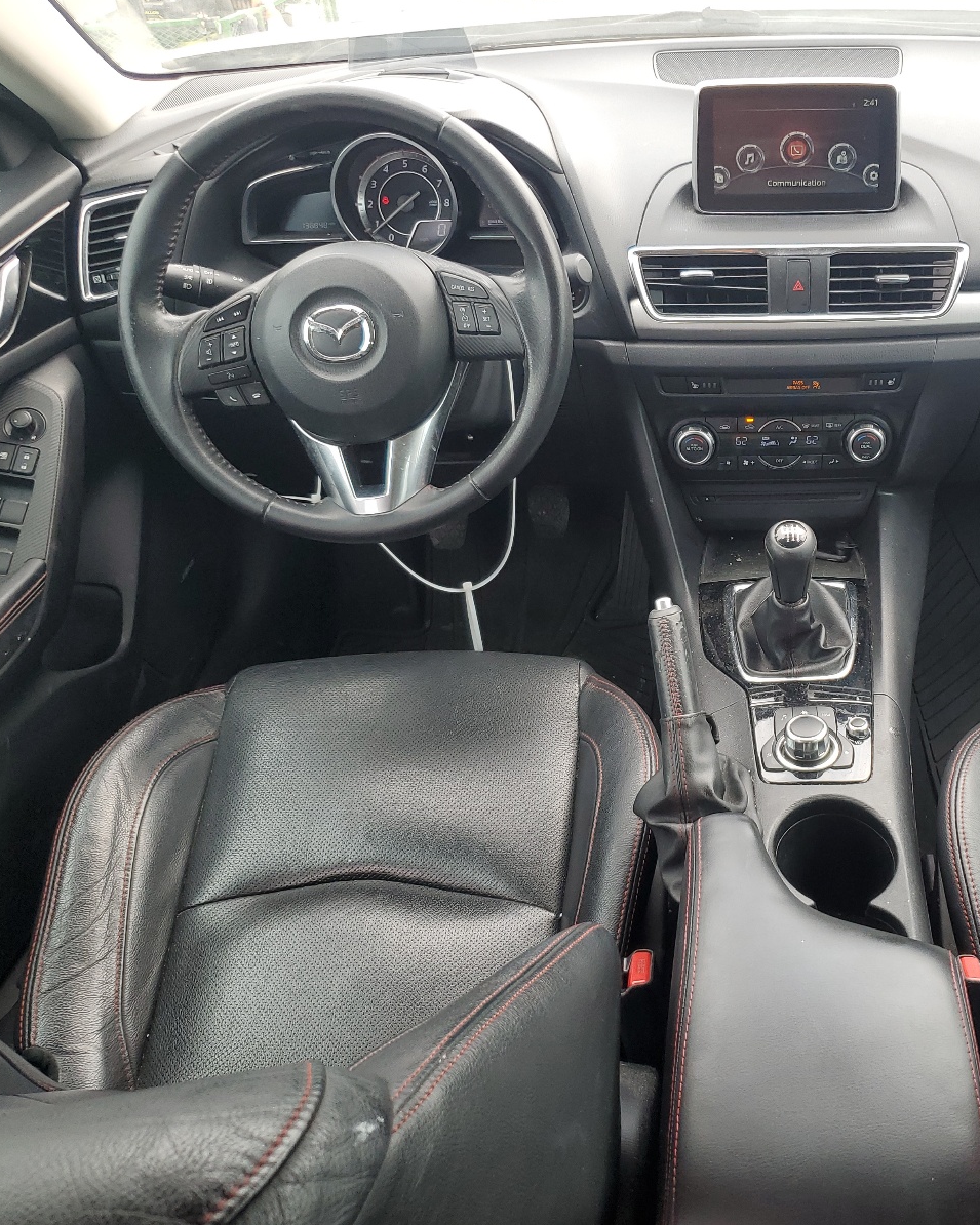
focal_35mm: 34
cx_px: 736
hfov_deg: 42.0
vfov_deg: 52.8
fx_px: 1233
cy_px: 611
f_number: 1.5
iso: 50
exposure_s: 1/244
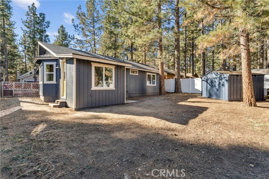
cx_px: 134
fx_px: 121
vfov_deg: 73.1
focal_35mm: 16
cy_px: 90
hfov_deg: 96.0
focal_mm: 16.2
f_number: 22
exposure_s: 1/6
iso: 100
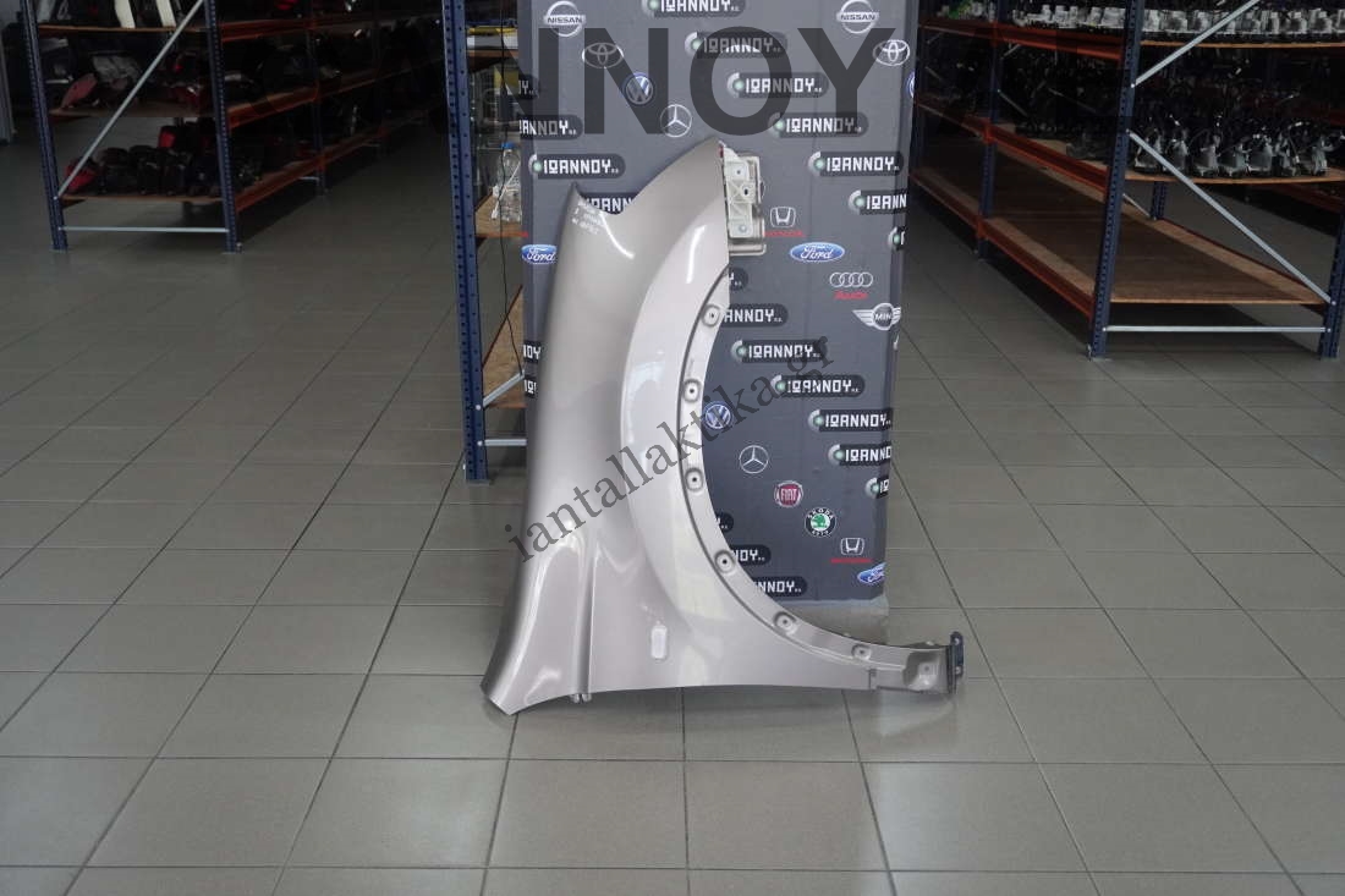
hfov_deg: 53.1
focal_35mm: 36
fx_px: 1345
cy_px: 448
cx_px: 672
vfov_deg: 36.9
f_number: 4.5
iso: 1600
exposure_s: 1/160
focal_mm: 24
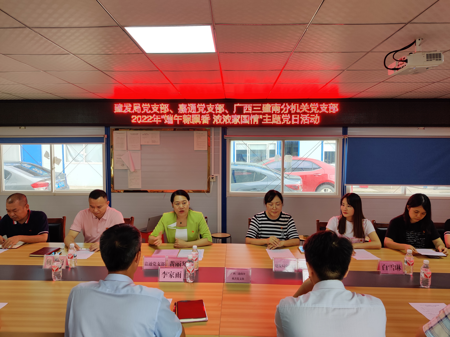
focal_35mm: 27
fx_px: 351
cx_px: 225
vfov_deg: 51.4
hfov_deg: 65.3
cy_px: 168
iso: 160
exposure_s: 1/50
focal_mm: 4.75
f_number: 1.75
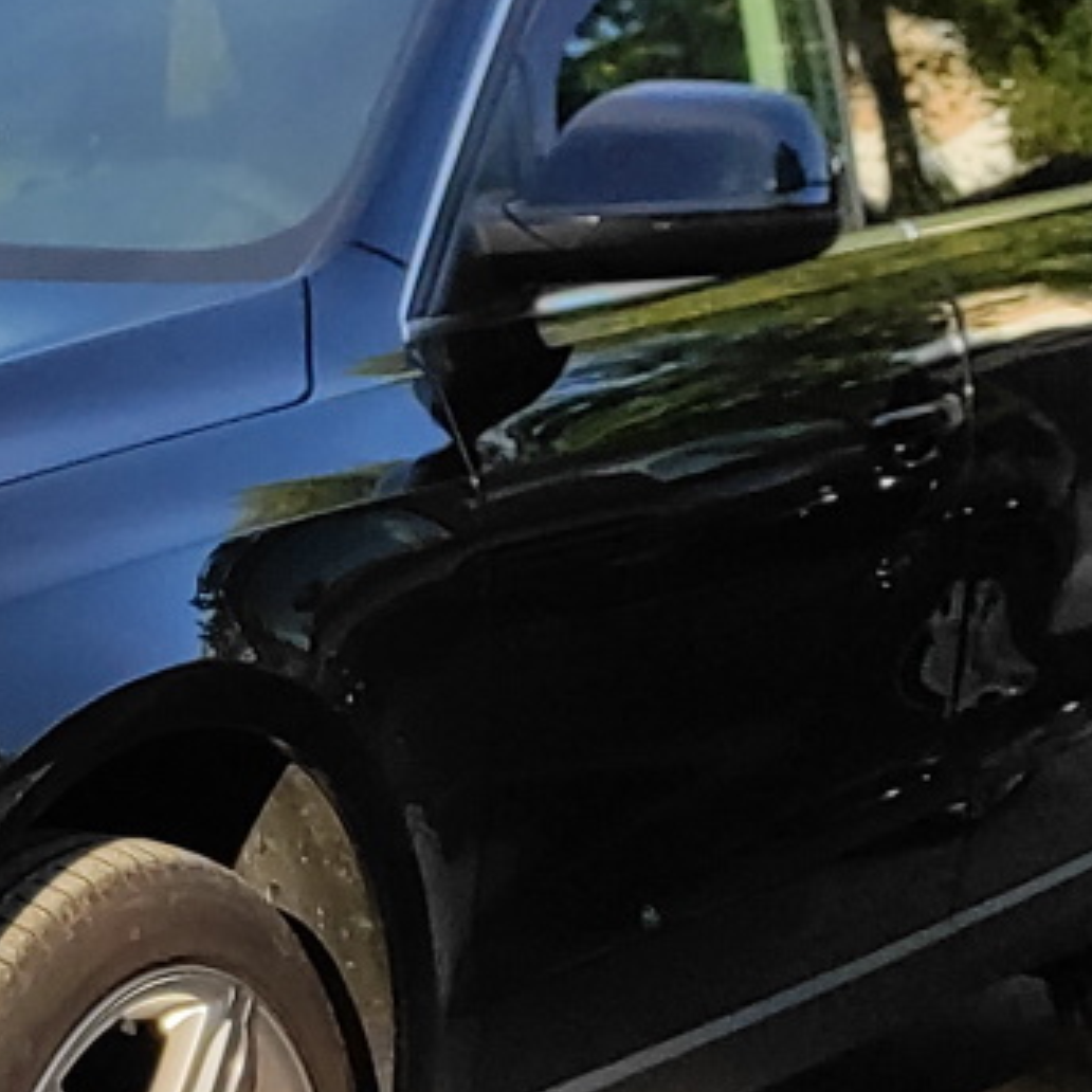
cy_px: 771
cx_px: -267
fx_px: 2641
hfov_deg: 21.5
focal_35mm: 74
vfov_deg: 23.2
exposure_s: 1/1078
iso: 100
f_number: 1.89
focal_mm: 5.43
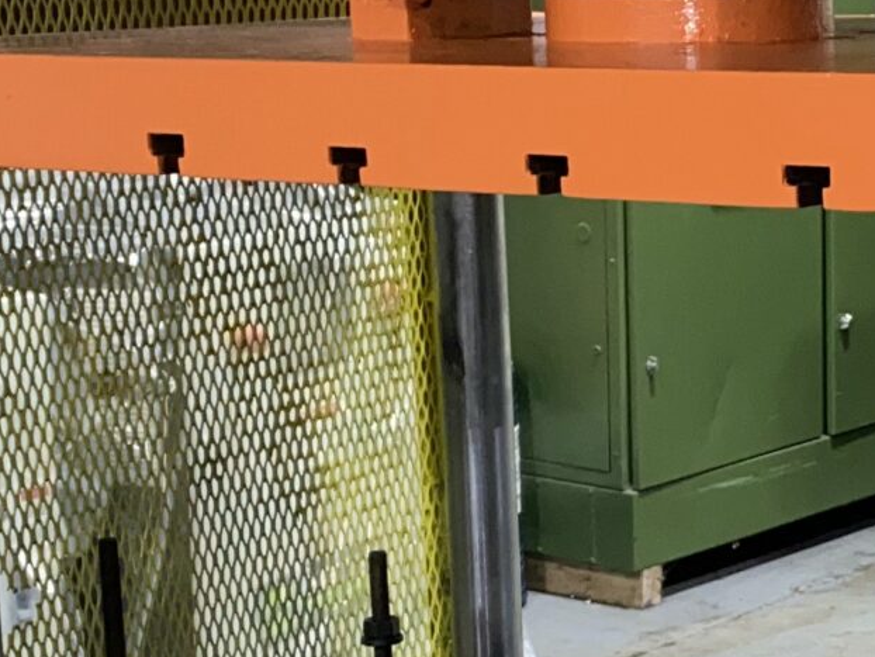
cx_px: 893
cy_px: 467
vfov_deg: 13.8
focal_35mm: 107
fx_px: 2706
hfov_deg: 17.9
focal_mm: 4.25
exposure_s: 1/15
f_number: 1.8
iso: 80
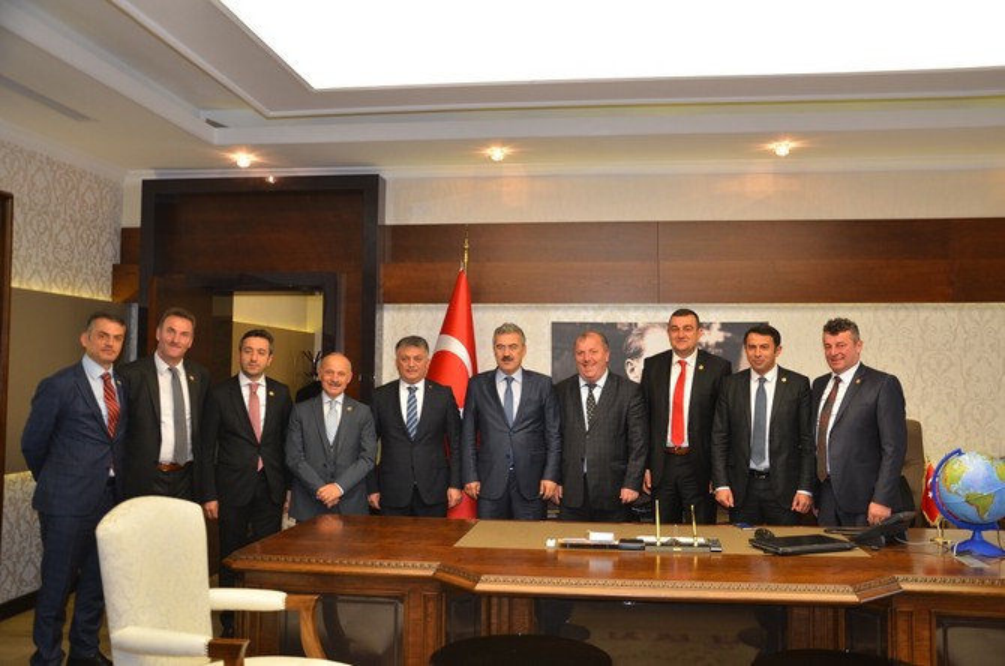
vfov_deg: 39.8
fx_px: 919
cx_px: 502
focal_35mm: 33
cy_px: 333
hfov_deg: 57.3
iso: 450
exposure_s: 1/60
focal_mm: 22
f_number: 3.8
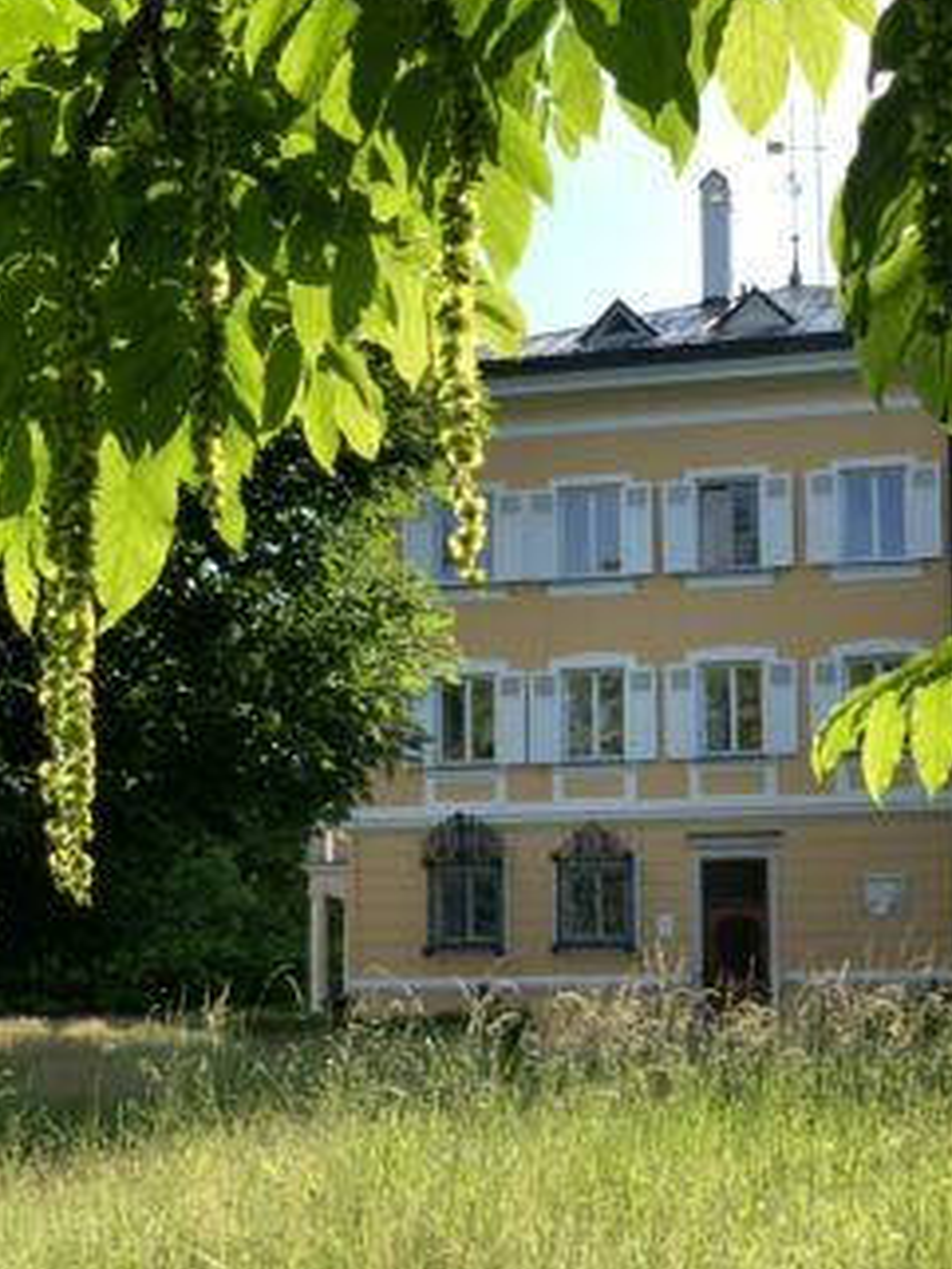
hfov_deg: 21.9
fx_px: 2455
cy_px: 789
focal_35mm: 67
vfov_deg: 28.9
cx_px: 533
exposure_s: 1/219
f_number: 2.4
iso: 16
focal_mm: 6
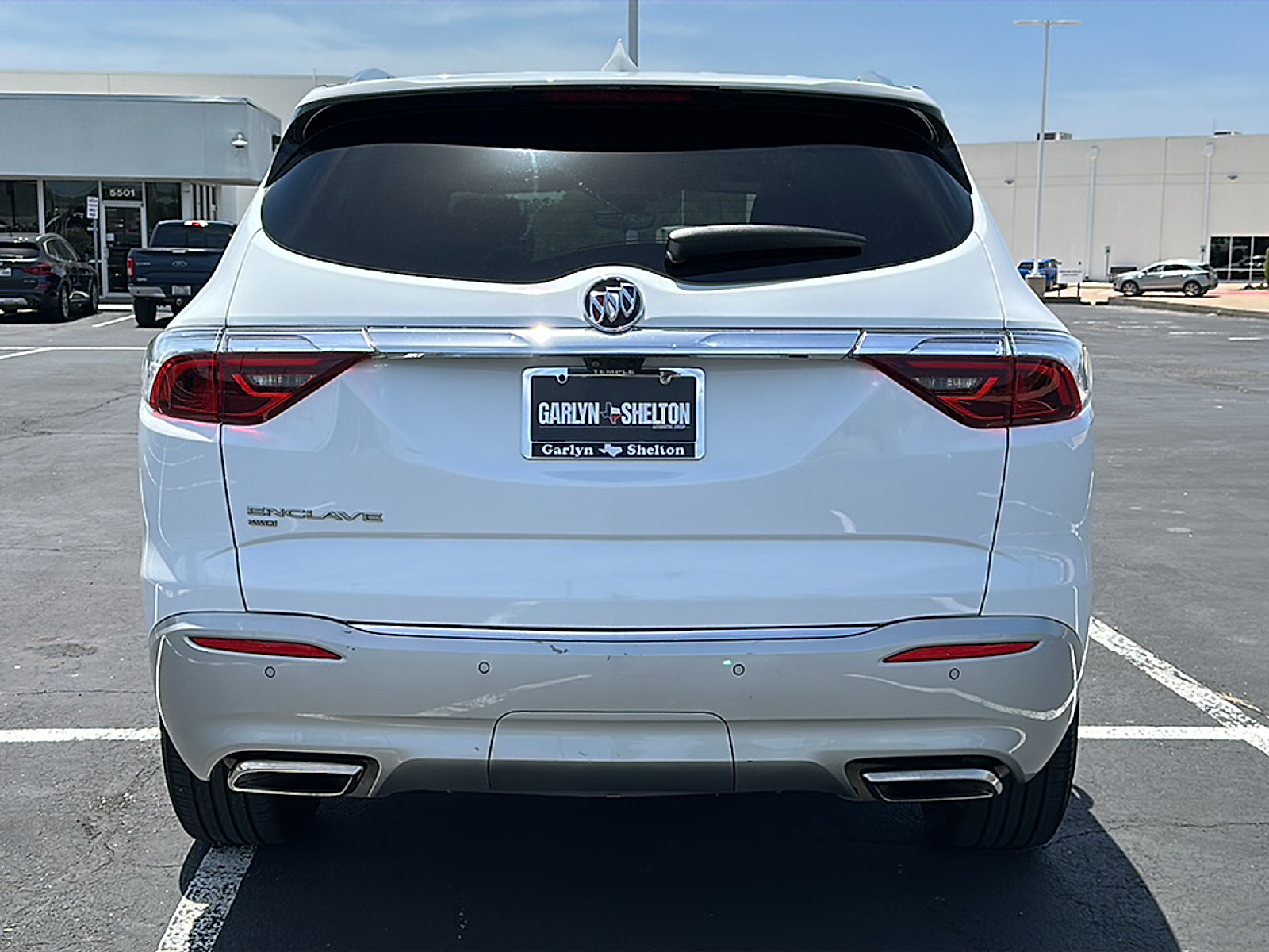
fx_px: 1393
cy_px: 476
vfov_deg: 37.7
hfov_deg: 49.0
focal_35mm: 38
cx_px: 634
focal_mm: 6.86
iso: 80
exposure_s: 1/4219
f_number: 1.78
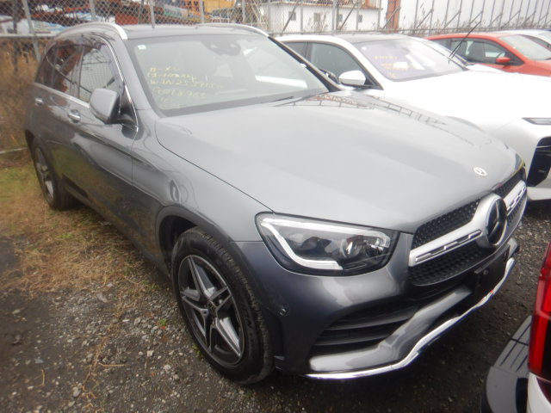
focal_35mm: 24
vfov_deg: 56.8
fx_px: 382
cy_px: 206
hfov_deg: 71.6
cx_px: 276
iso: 125
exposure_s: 1/80
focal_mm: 4.3
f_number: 2.8
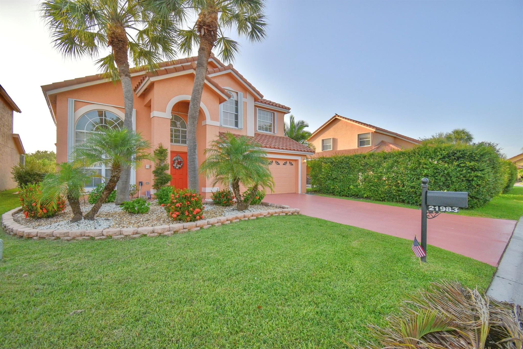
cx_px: 262
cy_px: 174
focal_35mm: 15
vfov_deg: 77.3
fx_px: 218
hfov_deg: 100.4
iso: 400
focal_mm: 10
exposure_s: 1/1250
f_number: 4.5
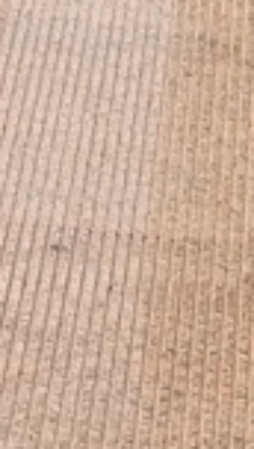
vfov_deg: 8.5
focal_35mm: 206
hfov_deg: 5.2
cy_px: -975
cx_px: -777
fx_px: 2456
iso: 50
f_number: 1.89
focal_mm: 5.89
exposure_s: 1/968
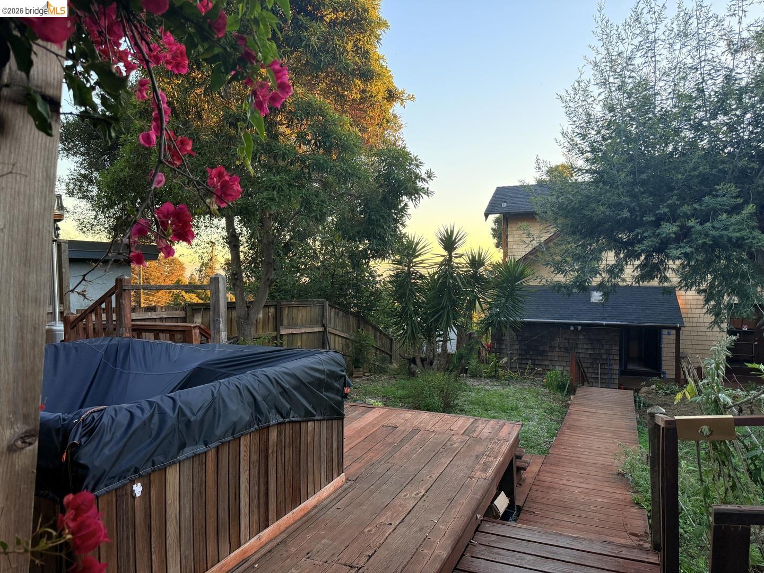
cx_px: 382
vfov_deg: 56.8
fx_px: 530
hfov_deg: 71.6
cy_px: 286
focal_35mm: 24
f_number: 1.78
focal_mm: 6.76
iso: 200
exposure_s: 1/214
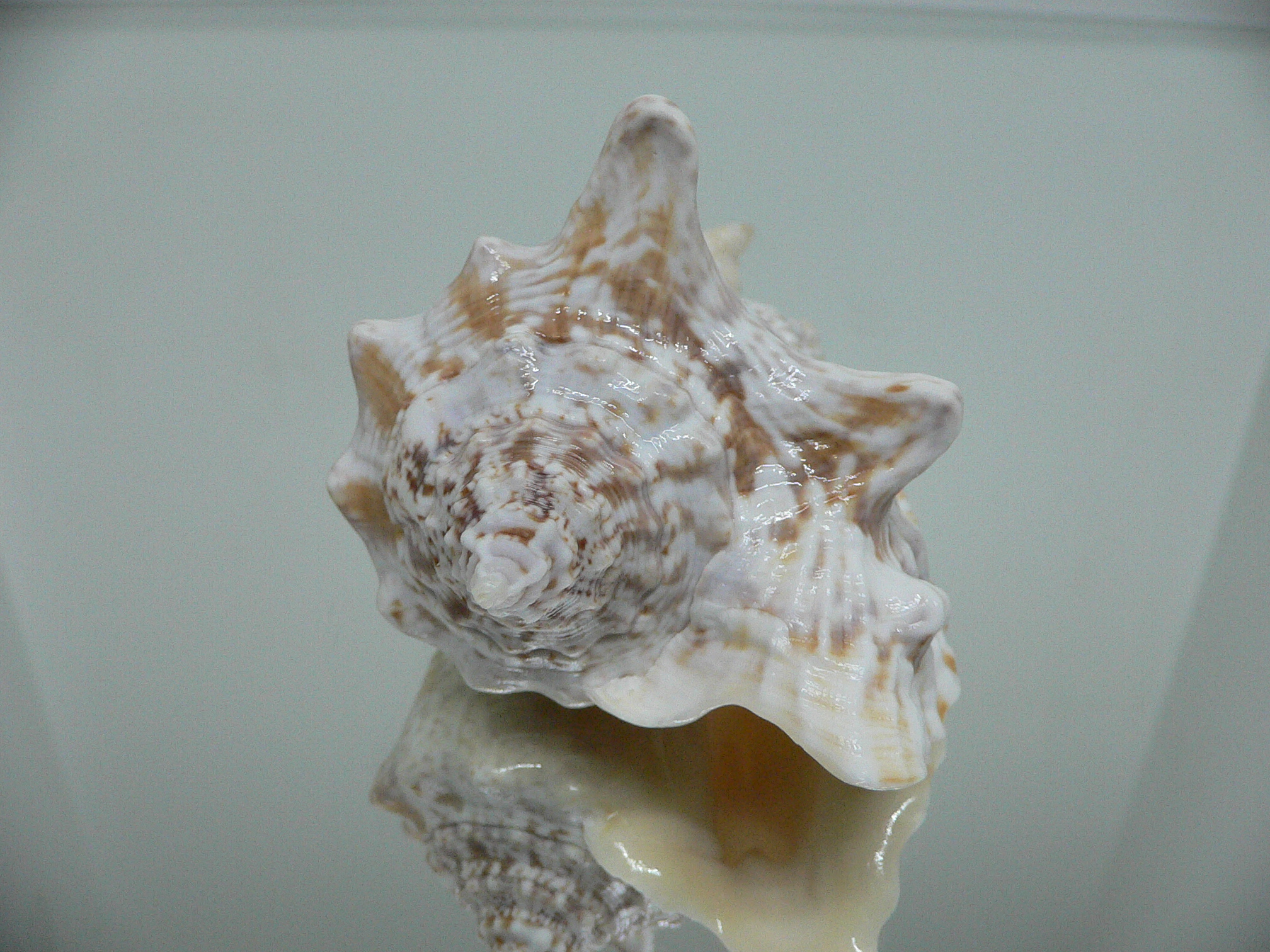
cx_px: 635
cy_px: 476
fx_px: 1284
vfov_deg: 40.7
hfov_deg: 52.6
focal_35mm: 35
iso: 200
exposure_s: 1/60
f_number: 2.8
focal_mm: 4.6
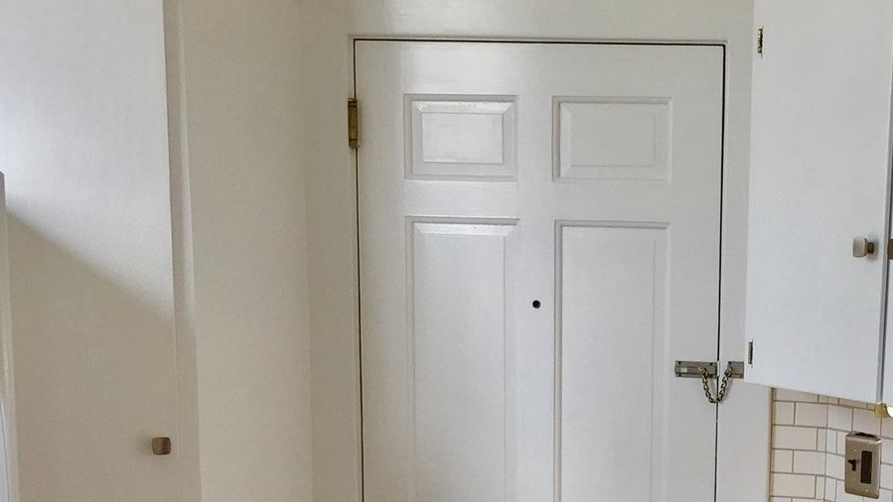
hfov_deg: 28.3
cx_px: 788
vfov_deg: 16.2
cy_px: 581
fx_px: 1705
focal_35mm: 72
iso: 40
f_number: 2.2
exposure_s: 1/60
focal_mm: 4.15
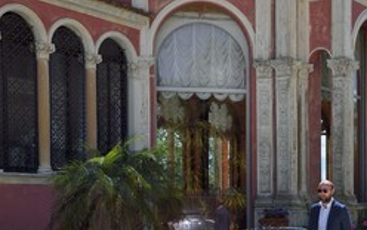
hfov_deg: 26.5
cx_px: 306
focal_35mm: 76
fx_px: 760
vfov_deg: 16.9
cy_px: 206
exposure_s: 1/200
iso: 200
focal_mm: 44
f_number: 11
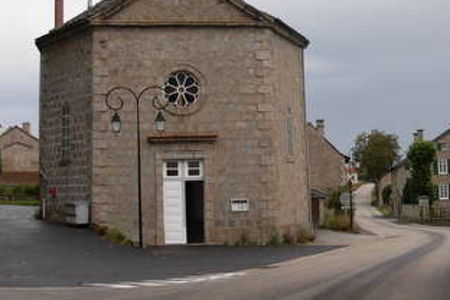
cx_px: 287
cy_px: 97
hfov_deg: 26.5
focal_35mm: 76
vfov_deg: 17.9
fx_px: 950
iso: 79
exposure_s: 1/313
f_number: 2.9
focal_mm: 6.3
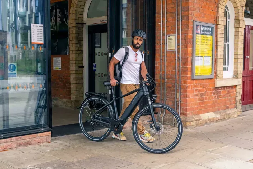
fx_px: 330
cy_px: 90
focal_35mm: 47
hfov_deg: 41.9
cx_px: 134
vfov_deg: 28.6
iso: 1600
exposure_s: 1/500
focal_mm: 43
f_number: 7.1
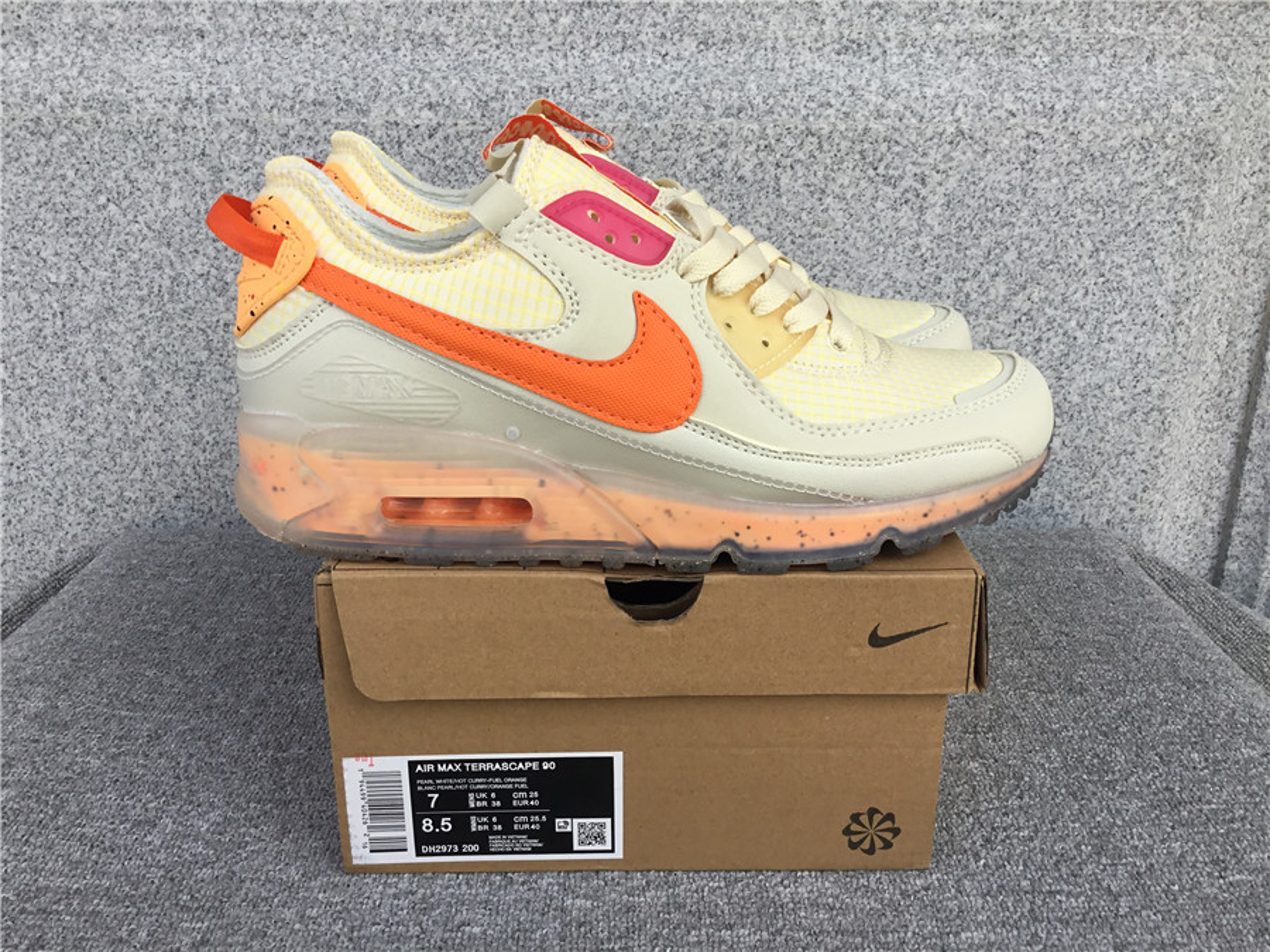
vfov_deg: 45.4
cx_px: 635
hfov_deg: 58.4
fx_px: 1137
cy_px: 476
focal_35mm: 31
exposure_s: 1/338
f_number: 2.4
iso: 25
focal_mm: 3.3
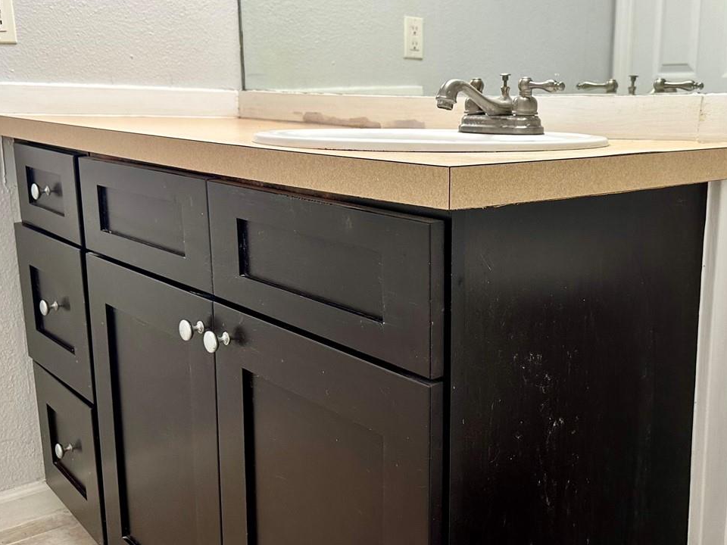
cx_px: 470
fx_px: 840
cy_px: 260
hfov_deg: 46.2
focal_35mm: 40
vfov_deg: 36.0
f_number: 1.78
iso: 125
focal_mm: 6.86
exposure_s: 1/60
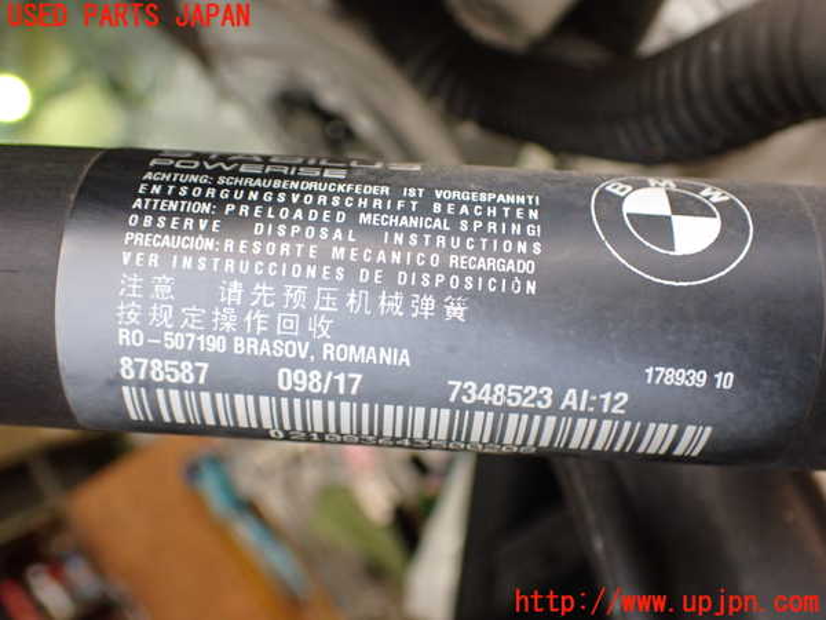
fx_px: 859
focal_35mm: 36
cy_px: 310
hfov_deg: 51.4
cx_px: 413
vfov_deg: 39.7
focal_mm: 6.37
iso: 400
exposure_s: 1/160
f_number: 2.5
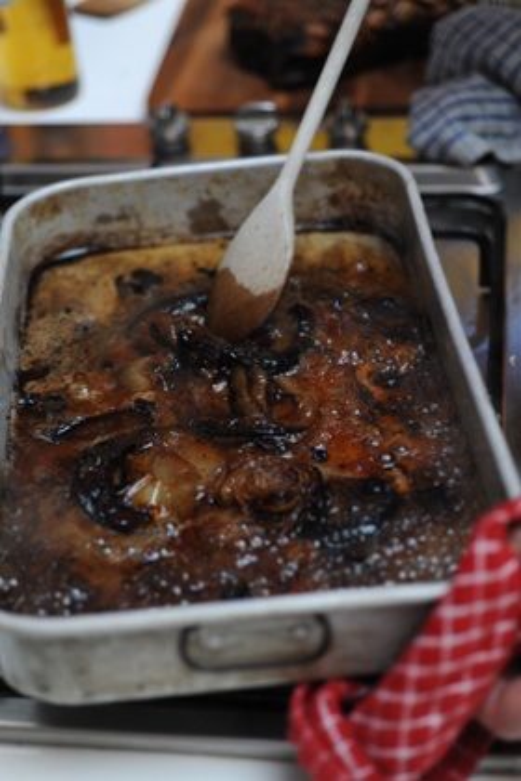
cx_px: 260
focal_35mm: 60
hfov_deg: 22.6
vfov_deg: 33.4
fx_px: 1302
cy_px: 390
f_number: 3.2
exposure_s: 1/200
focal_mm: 60
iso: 1000
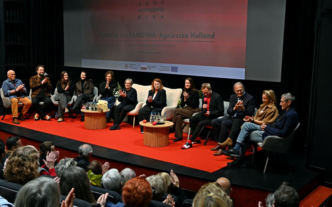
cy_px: 107
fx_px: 362
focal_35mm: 40
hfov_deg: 49.3
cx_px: 166
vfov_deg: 32.0
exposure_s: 1/160
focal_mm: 26
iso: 1600
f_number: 4
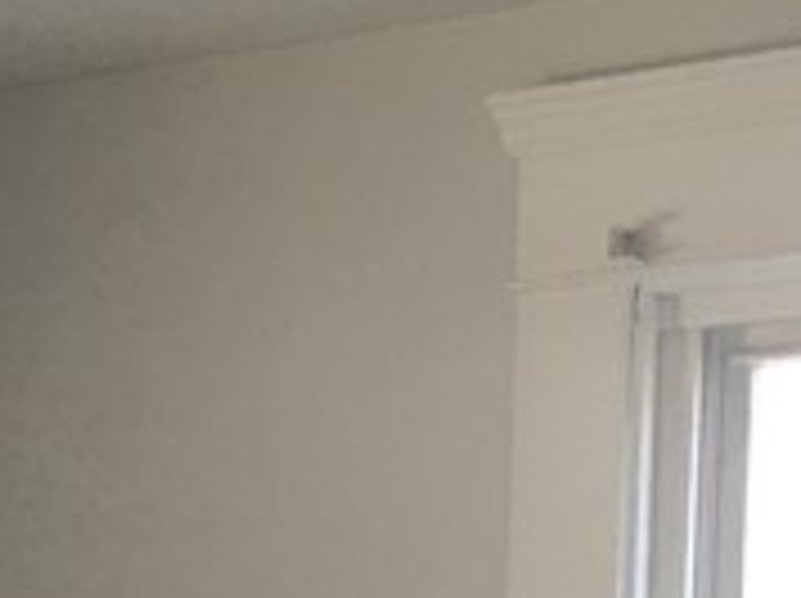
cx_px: -436
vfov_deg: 8.4
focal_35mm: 167
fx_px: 3859
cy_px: 1236
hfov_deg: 11.3
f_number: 2.2
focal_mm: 4.15
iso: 32
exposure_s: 1/15
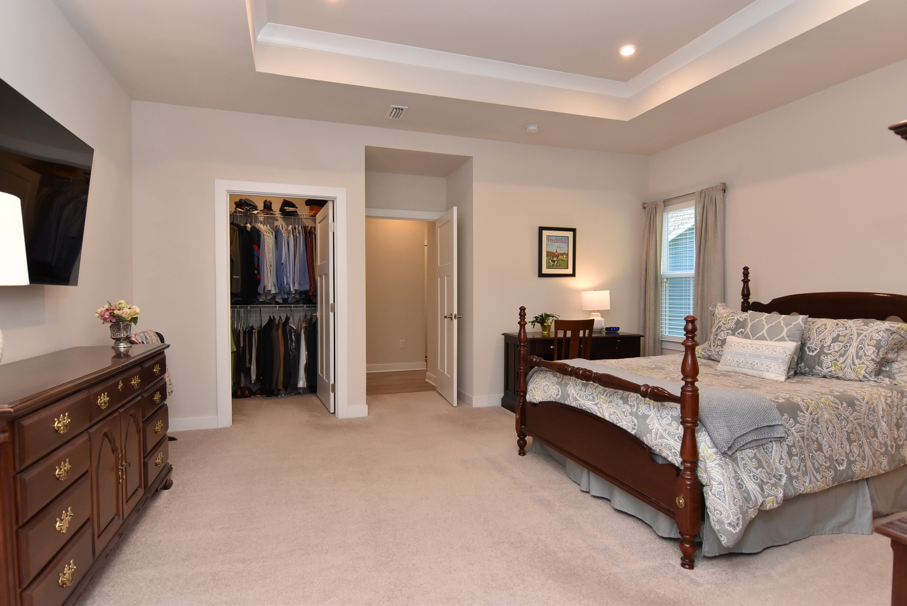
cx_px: 454
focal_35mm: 18
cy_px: 303
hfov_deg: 90.0
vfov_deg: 67.5
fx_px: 454
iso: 800
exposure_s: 1/60
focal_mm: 12
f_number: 7.1
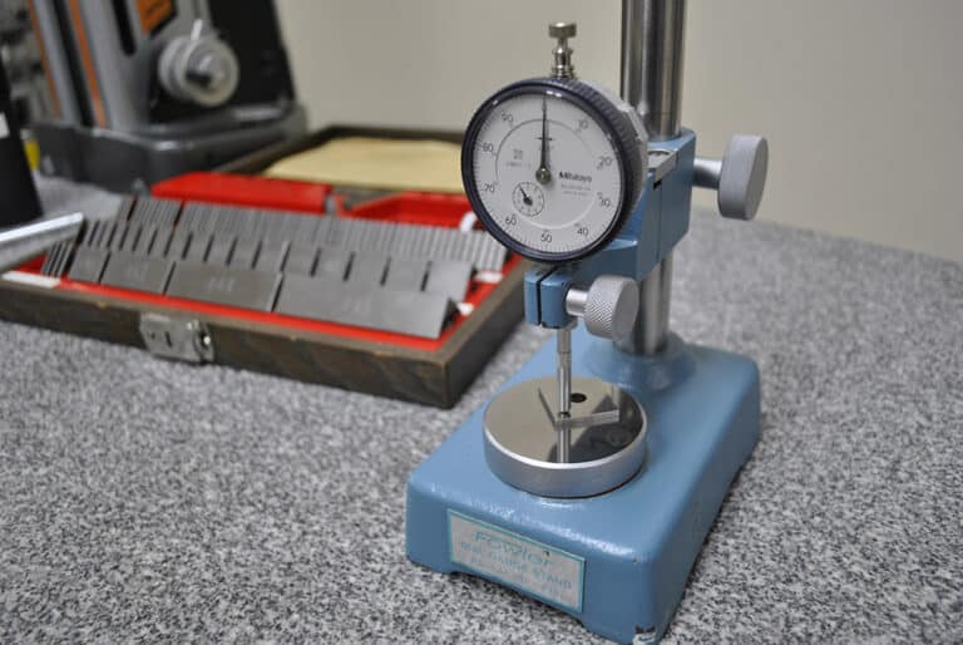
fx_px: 803
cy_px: 322
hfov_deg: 61.9
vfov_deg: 43.7
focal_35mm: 30
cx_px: 482
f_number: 3.8
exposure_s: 1/50
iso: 200
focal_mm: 20
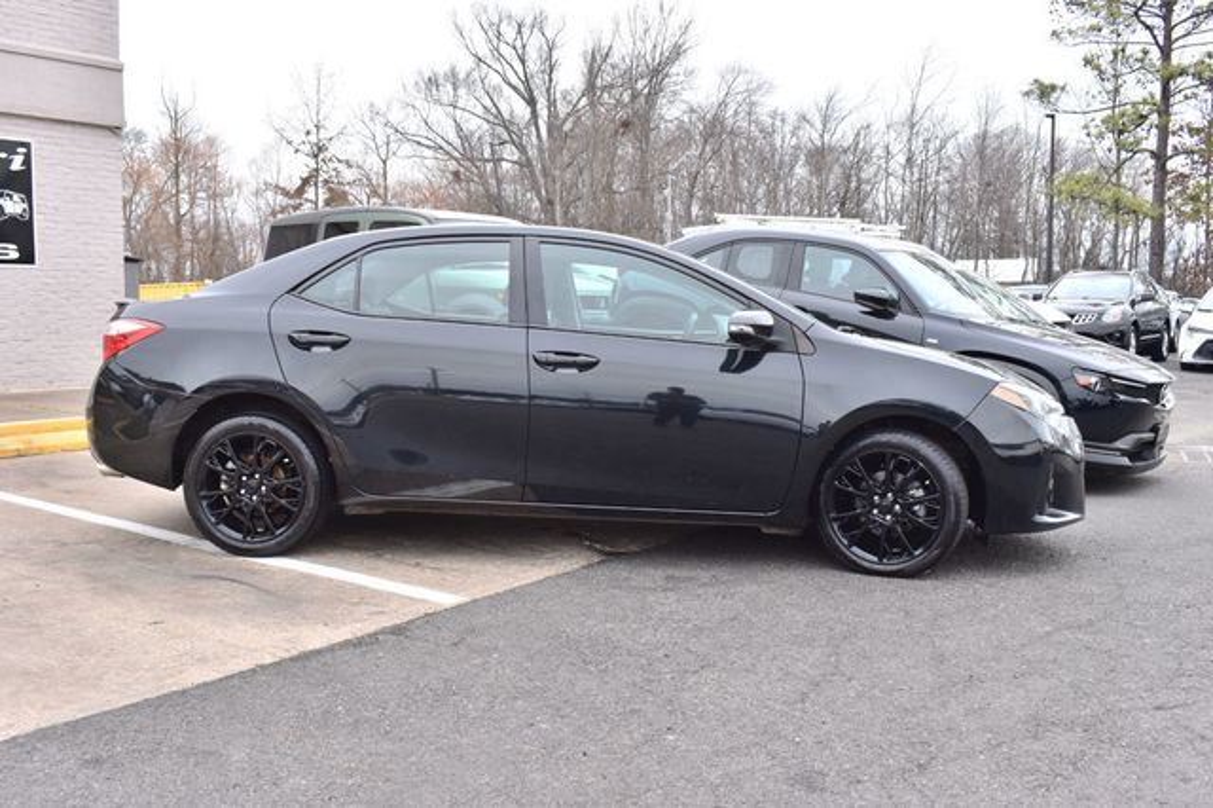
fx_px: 1162
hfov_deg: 55.1
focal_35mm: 34
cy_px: 404
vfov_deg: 38.3
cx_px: 606
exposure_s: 1/160
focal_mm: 23
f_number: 9
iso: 400
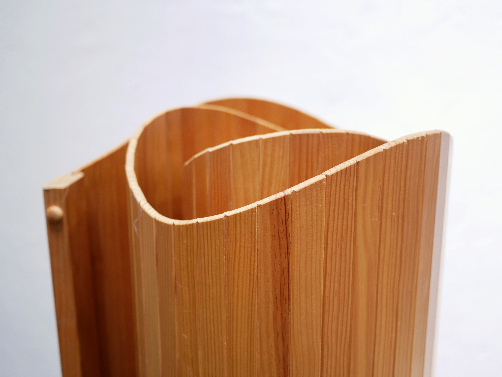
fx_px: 580
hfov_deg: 46.8
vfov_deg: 36.0
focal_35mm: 40
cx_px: 251
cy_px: 188
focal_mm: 20
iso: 400
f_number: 1.7
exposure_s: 1/60
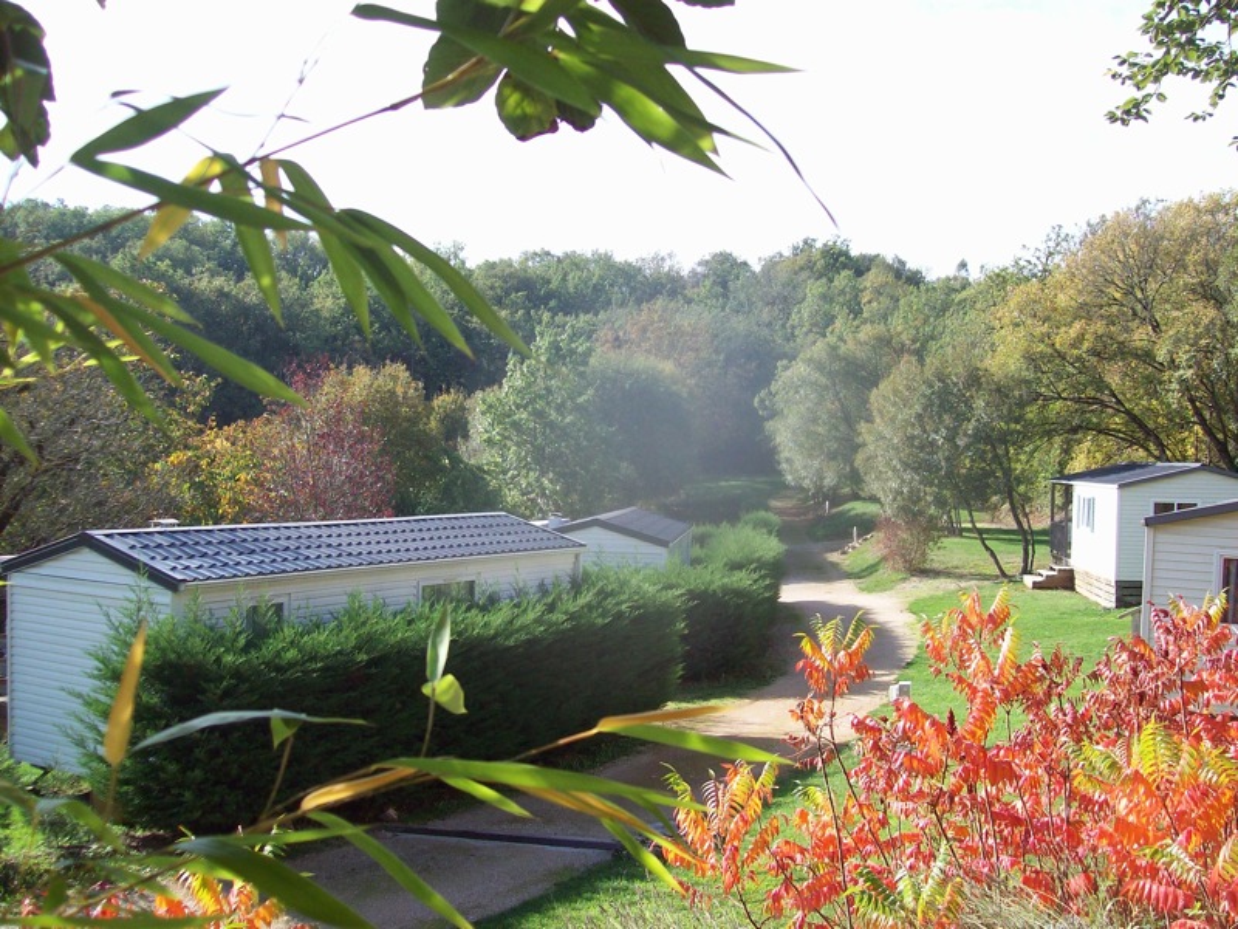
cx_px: 619
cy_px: 464
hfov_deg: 51.4
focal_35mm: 36
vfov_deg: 39.7
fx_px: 1287
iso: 80
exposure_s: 1/476
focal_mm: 6
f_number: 2.7
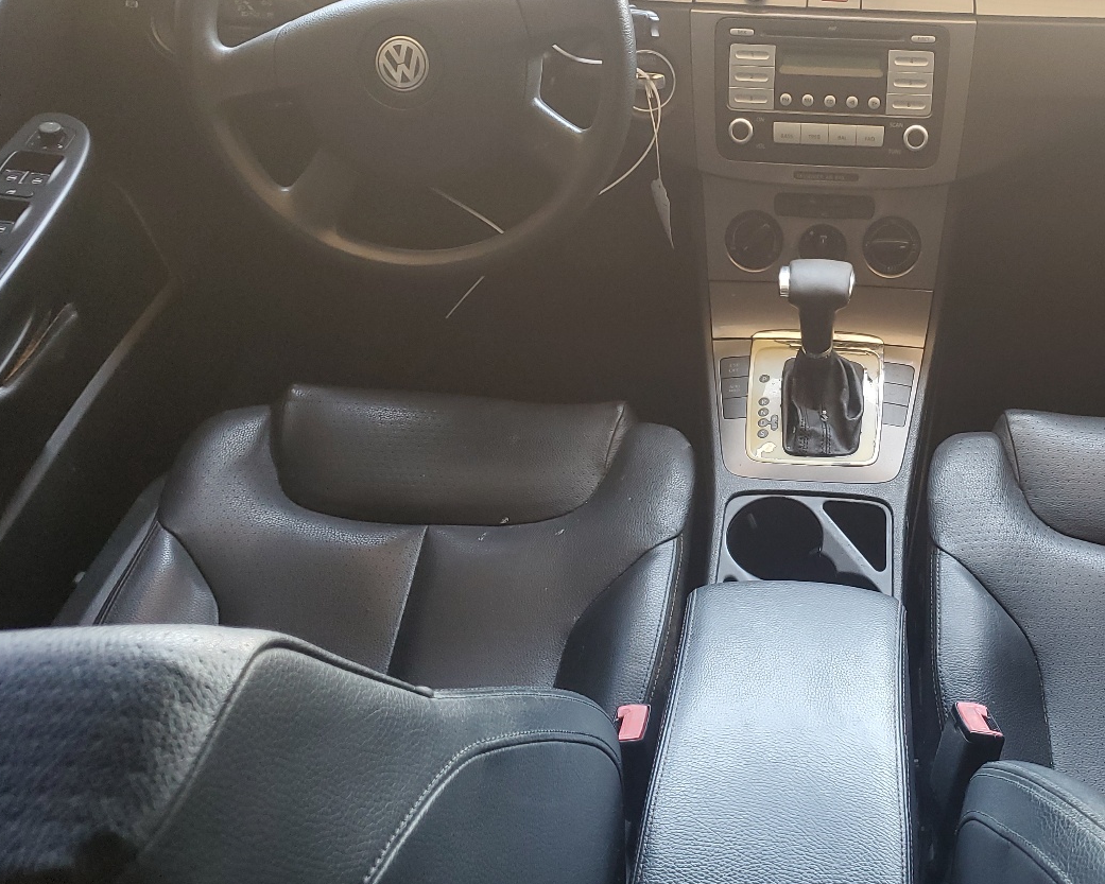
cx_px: 816
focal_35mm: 39
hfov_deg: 45.4
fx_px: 1276
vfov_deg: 38.2
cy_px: 431
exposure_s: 1/60.2
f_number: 1.5
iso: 81
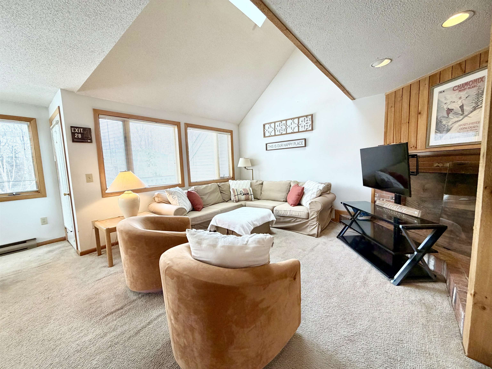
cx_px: 246
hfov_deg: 102.1
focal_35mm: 14
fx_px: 199
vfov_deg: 85.7
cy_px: 184
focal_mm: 2.22
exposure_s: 1/120
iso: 200
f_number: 2.2
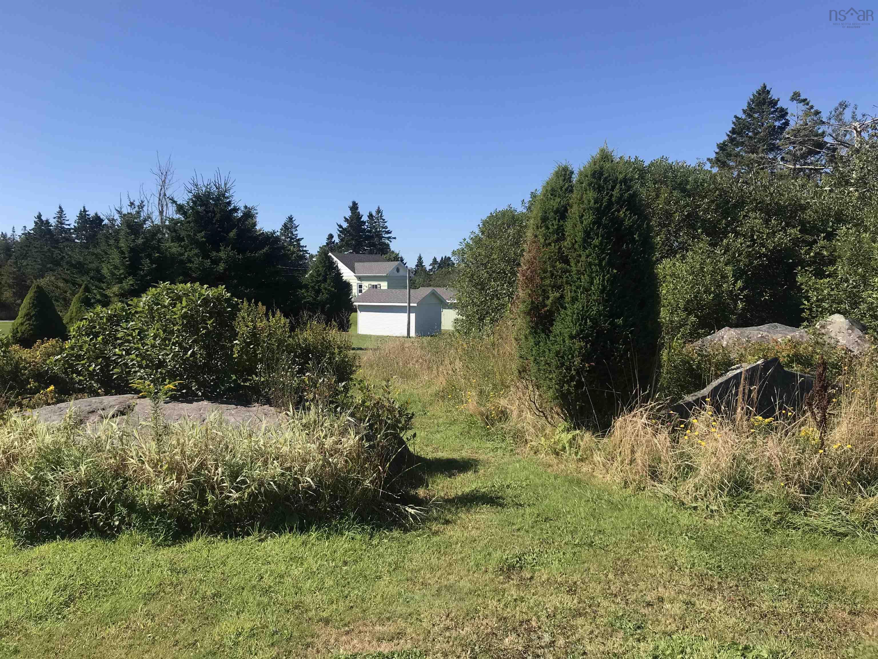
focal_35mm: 28
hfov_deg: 63.4
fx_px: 710
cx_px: 439
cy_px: 330
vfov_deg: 49.7
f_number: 1.8
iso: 20
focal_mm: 3.99
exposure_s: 1/1880
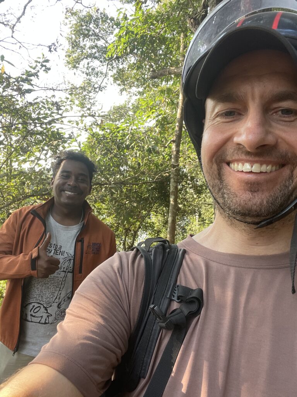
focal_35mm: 30
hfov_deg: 46.8
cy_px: 198
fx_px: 343
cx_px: 148
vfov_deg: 60.0
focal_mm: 2.71
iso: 80
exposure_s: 1/121
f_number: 2.2
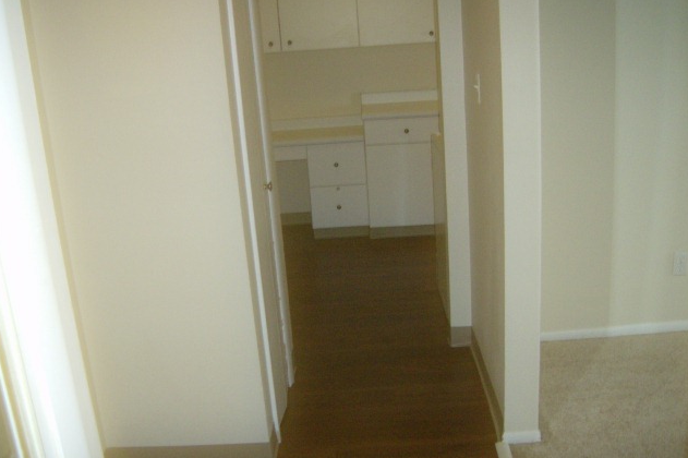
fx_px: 726
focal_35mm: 38
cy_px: 240
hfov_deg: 50.7
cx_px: 342
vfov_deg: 35.0
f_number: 2.8
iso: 200
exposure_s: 1/60
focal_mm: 6
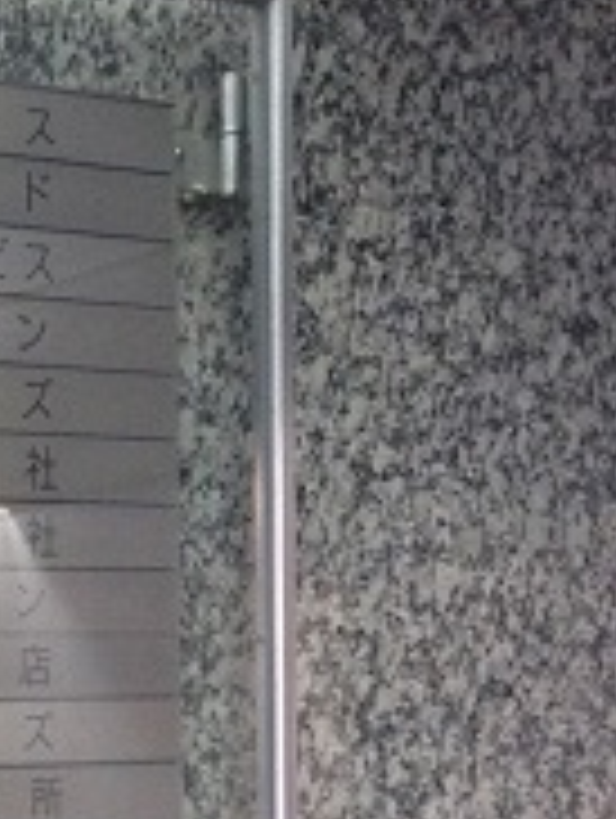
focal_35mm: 116
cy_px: 1022
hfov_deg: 11.9
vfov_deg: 16.2
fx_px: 2746
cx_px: -459
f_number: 2.4
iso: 200
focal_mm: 4.12
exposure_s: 1/20
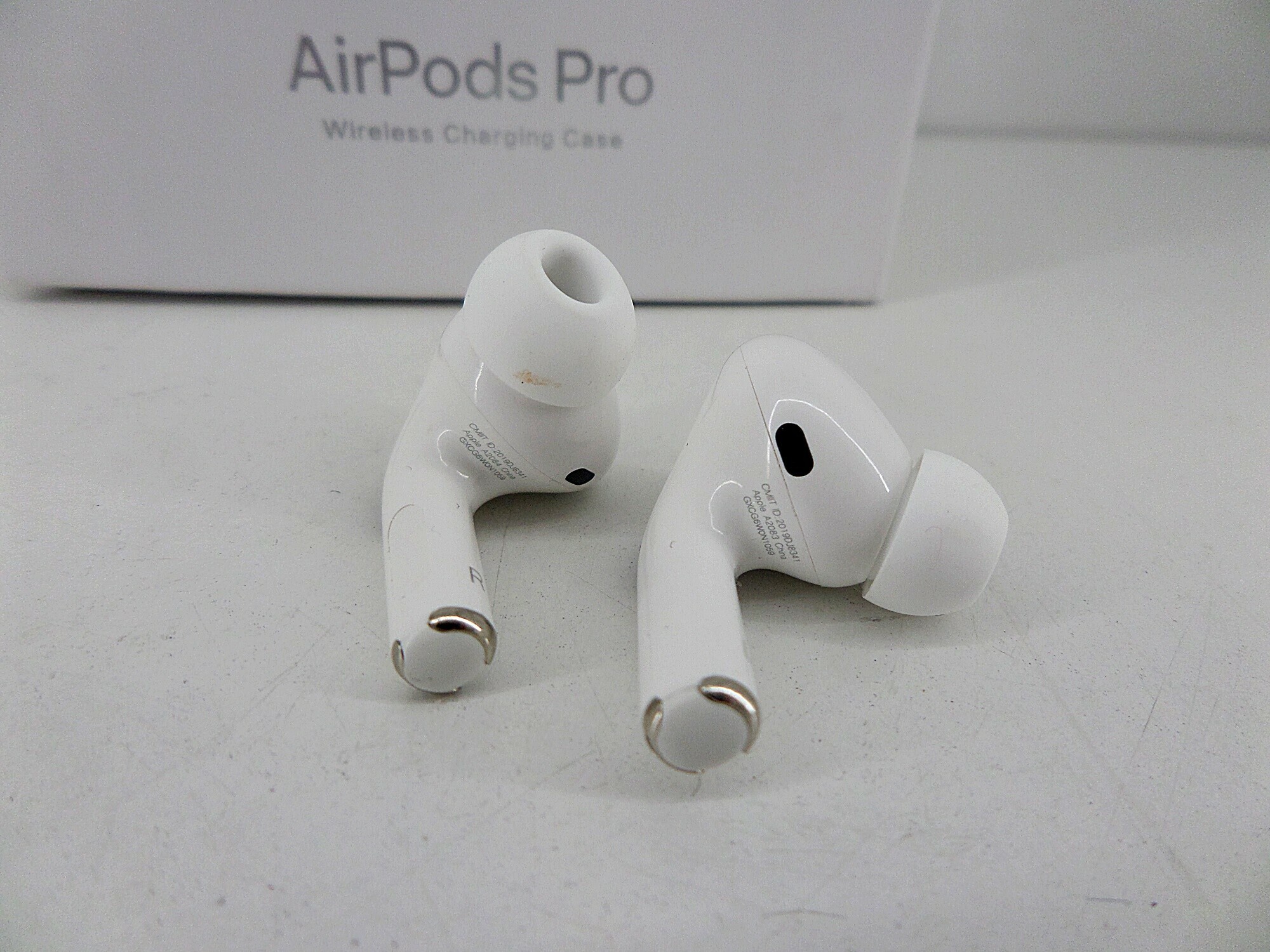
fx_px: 881
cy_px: 476
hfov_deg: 71.6
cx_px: 635
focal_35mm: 24
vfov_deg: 56.8
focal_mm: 4.3
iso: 80
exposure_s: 1/350
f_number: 3.1
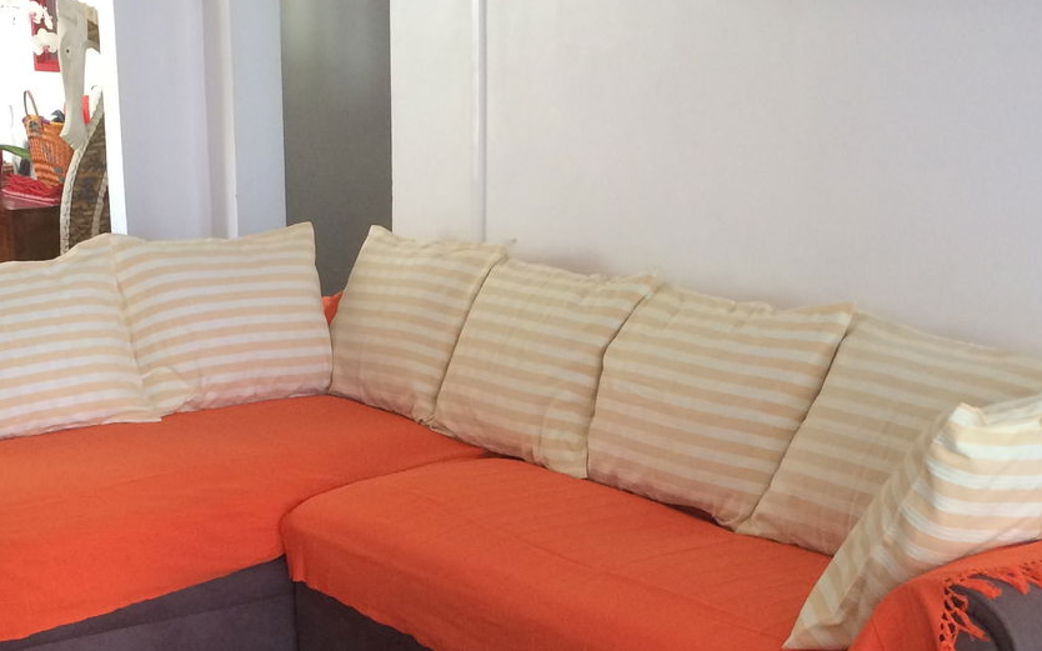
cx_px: 399
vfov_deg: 21.5
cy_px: 575
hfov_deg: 34.4
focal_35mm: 59
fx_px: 1675
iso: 80
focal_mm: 4.15
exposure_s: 1/33
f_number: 2.2
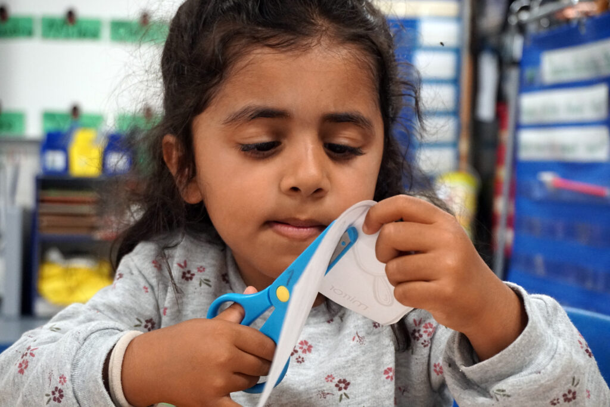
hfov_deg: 33.4
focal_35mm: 60
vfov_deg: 22.6
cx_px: 305
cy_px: 204
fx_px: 1017
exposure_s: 1/160
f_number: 5.6
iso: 3200
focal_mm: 40
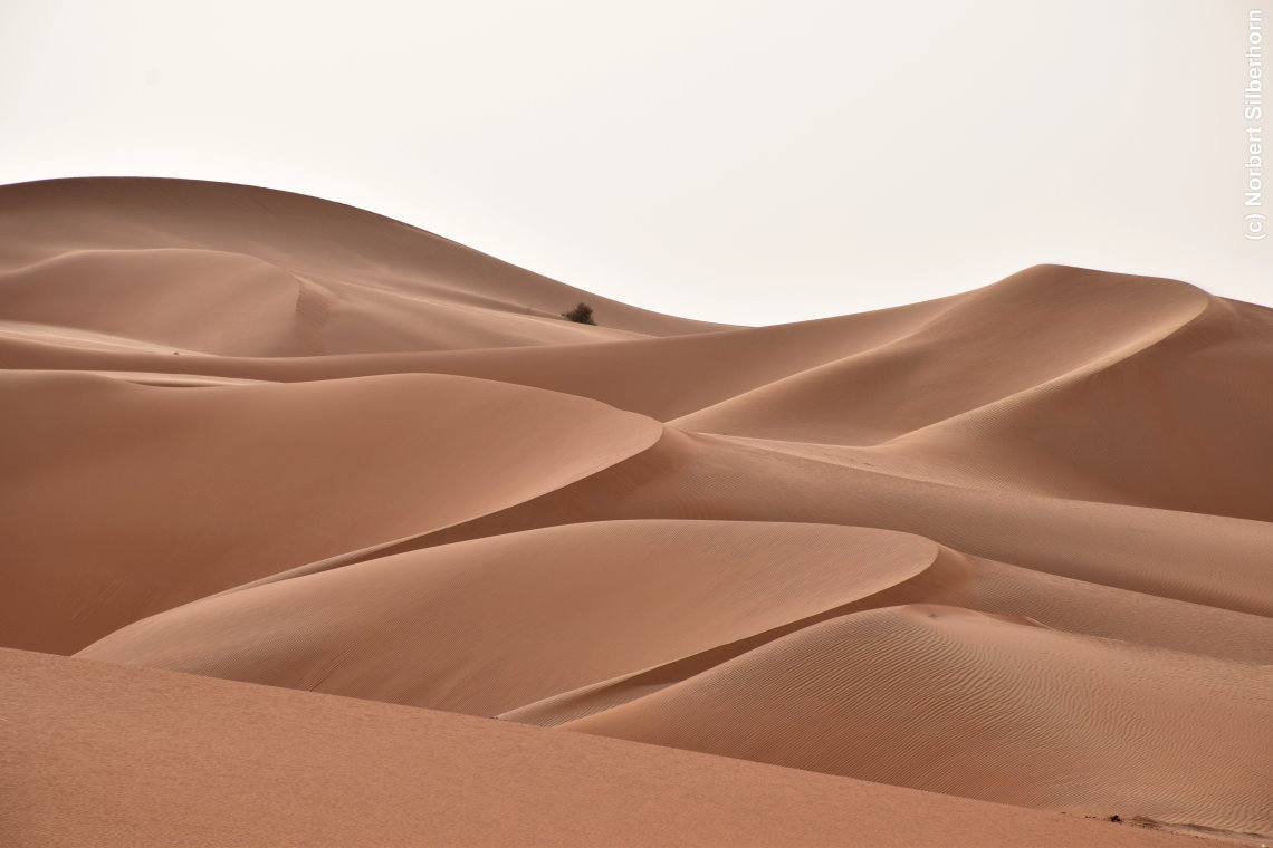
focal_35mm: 210
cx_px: 636
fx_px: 7425
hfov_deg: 9.8
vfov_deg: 6.5
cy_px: 424
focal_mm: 140
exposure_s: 1/500
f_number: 11
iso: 250
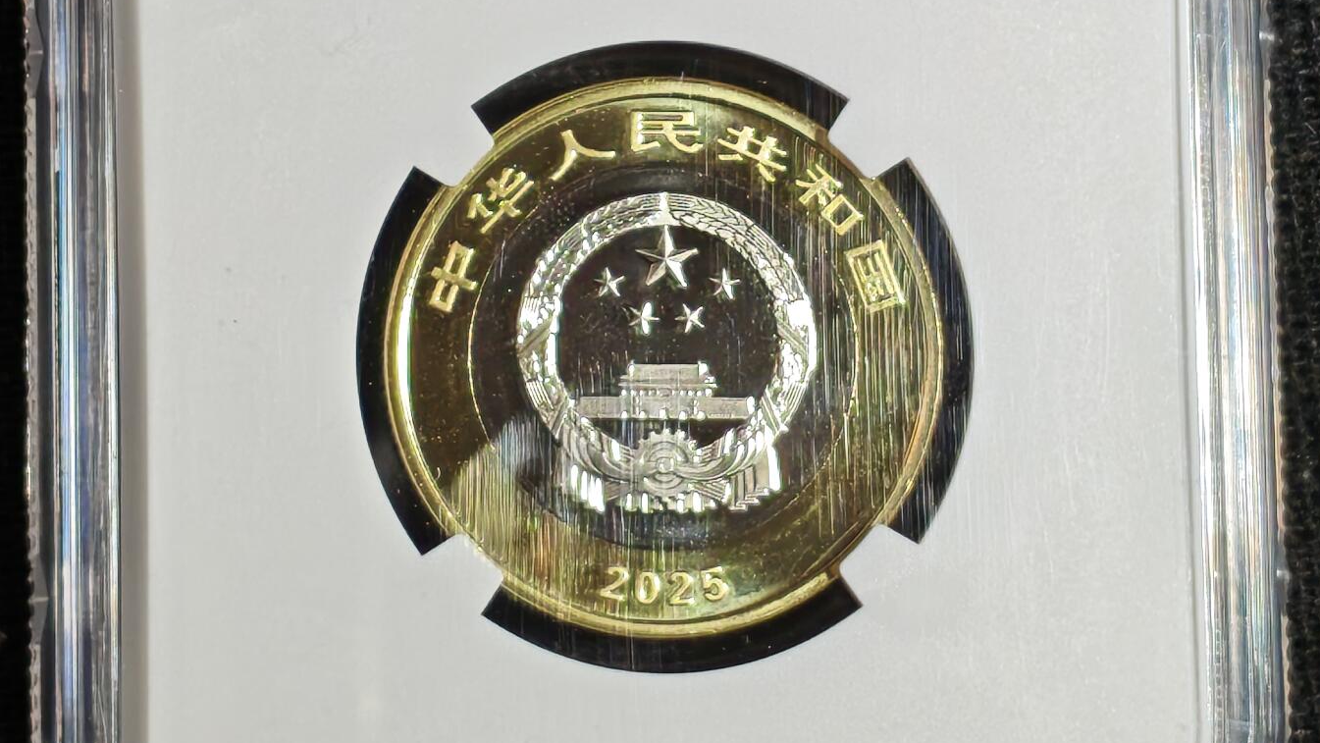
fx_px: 5461
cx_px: 661
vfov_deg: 7.8
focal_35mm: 156
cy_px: 70
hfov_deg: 13.8
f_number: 1.5
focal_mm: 4.94
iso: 50
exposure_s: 1/520
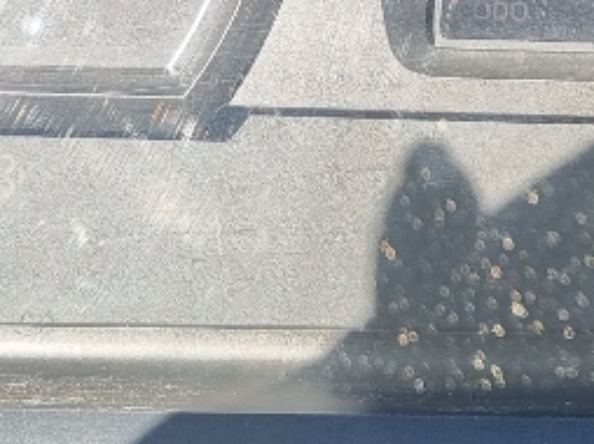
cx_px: 461
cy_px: -93
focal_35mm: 105
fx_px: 1800
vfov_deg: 13.7
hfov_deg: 18.6
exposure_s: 1/530
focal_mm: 5.4
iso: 50
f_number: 1.8
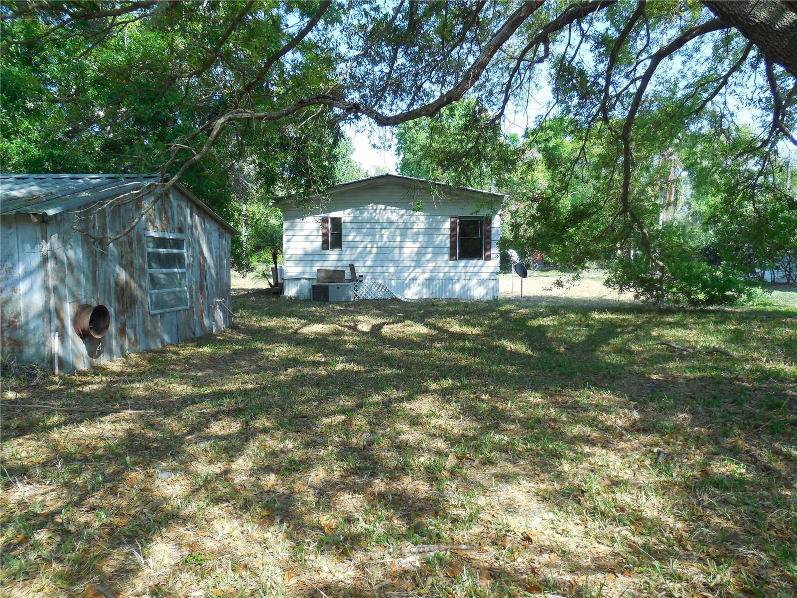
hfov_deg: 69.4
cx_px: 398
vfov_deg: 54.9
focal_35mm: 25
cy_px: 299
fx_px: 576
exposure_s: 1/400
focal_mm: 4.5
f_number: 3.1
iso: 125
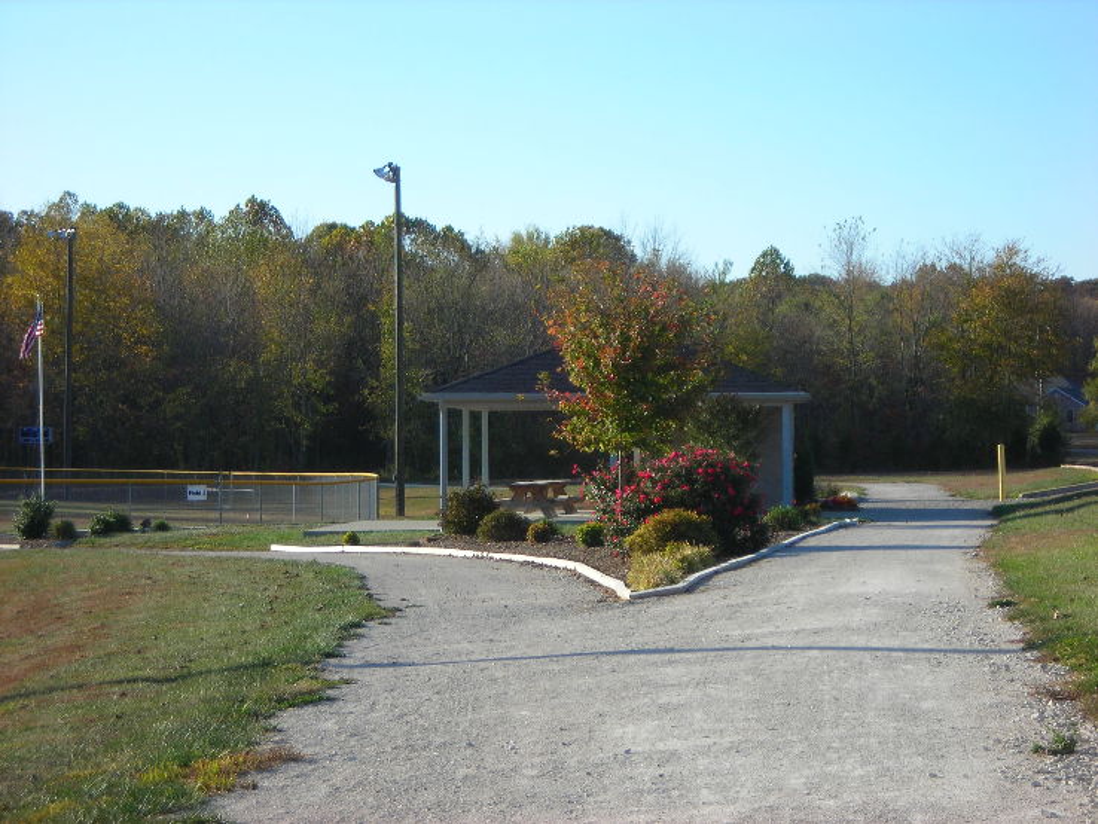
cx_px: 549
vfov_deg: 16.4
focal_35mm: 90
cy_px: 412
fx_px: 2856
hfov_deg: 21.8
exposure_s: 1/210
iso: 50
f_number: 4.6
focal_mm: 14.8
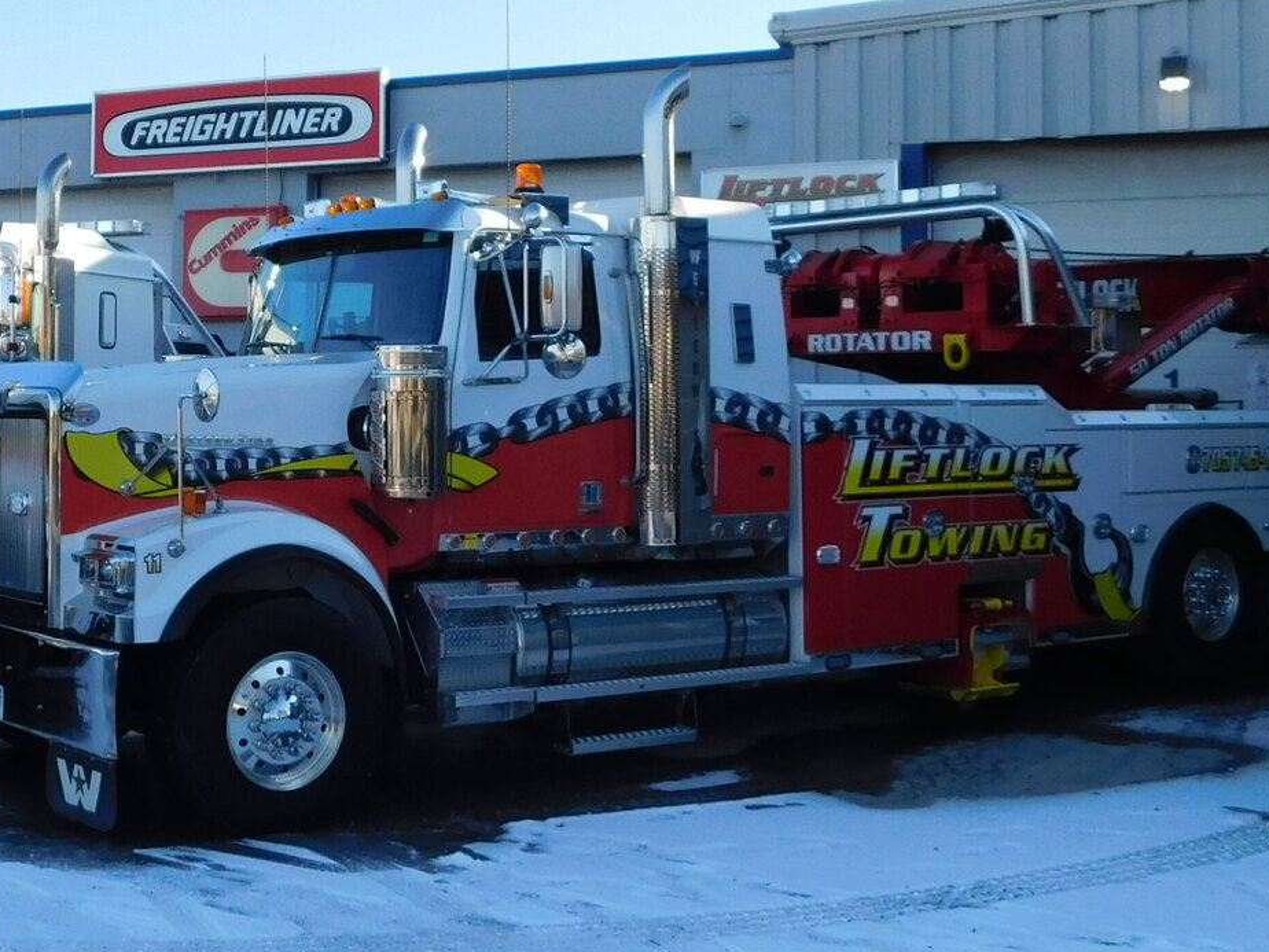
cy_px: 341
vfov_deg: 28.4
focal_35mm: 51
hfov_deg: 36.4
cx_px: 275
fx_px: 1870
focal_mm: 4
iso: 125
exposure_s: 1/640
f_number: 3
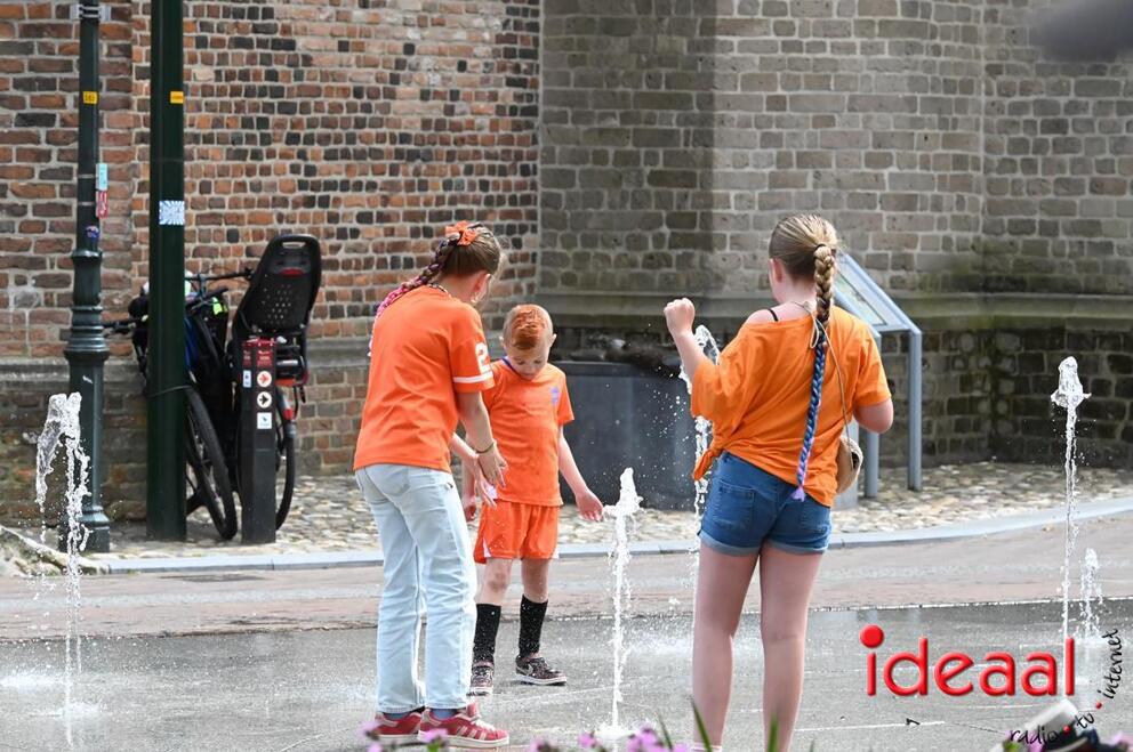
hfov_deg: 12.1
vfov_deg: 8.1
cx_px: 566
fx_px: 5344
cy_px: 376
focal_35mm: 170
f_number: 10
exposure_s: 1/6400
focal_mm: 170
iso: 10000
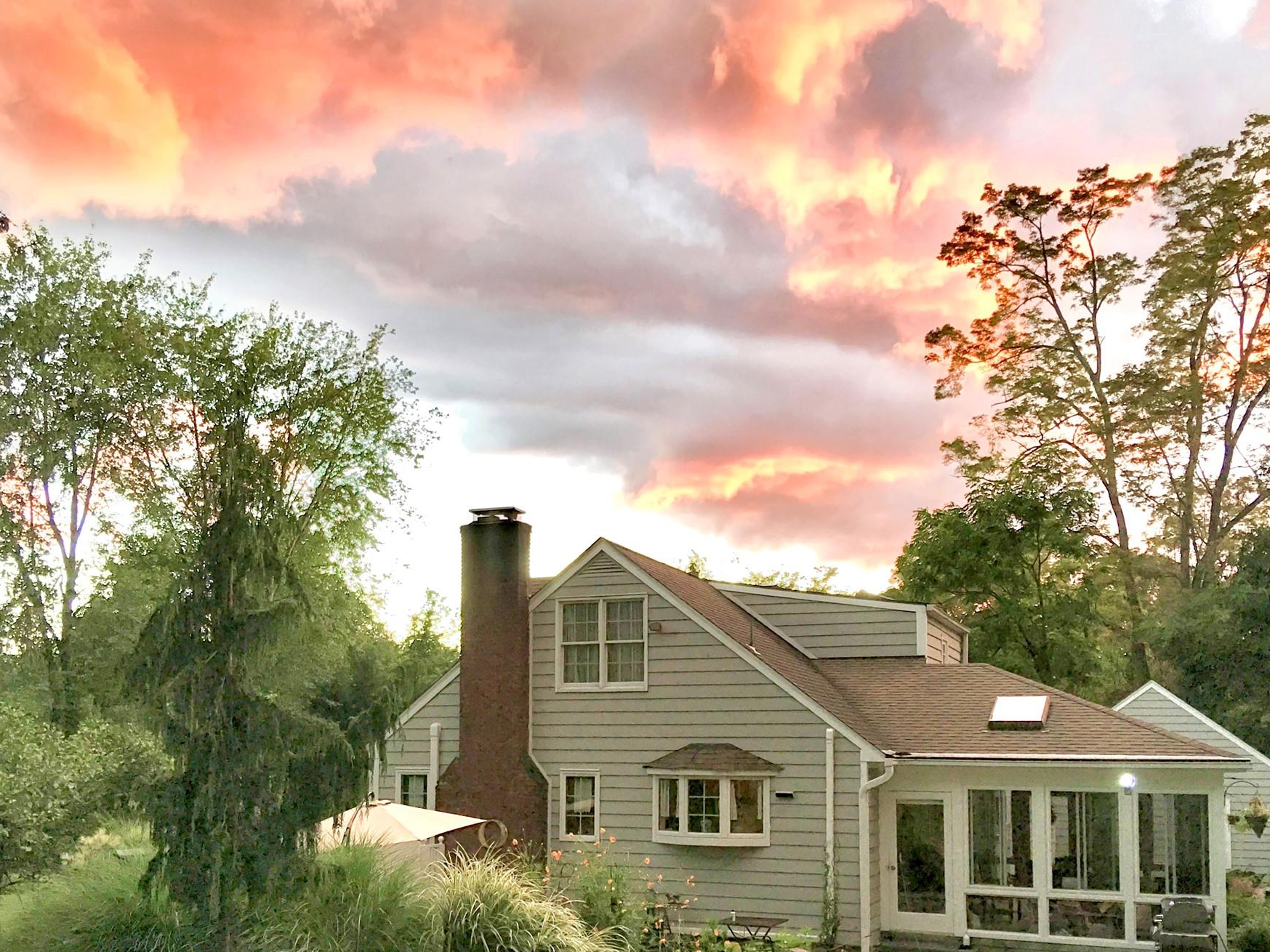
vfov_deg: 41.7
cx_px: 618
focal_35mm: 34
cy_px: 529
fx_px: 1247
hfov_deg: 54.0
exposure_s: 1/15
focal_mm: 4.15
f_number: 2.2
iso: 40
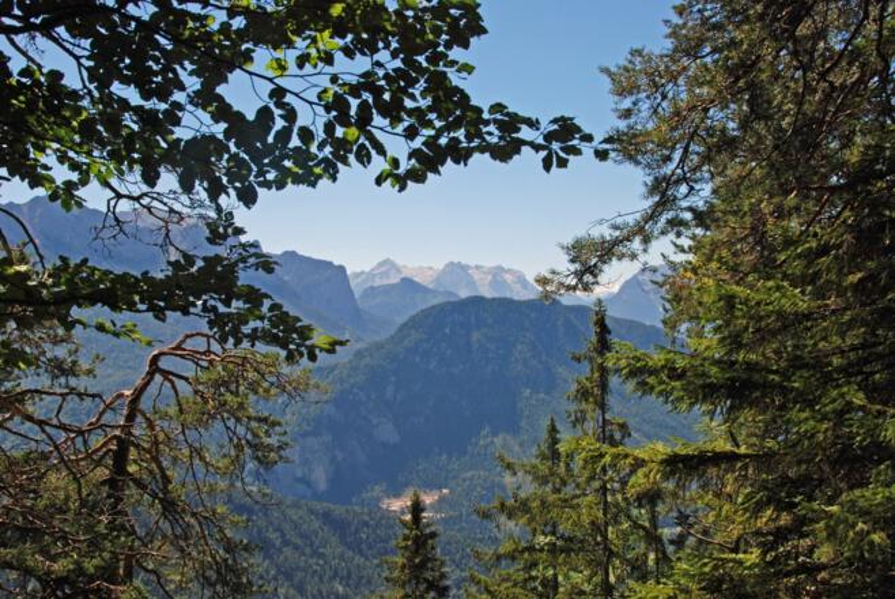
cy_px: 300
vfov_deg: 32.0
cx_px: 448
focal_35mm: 42
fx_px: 1045
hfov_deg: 46.4
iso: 160
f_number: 11
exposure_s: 1/125
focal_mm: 28
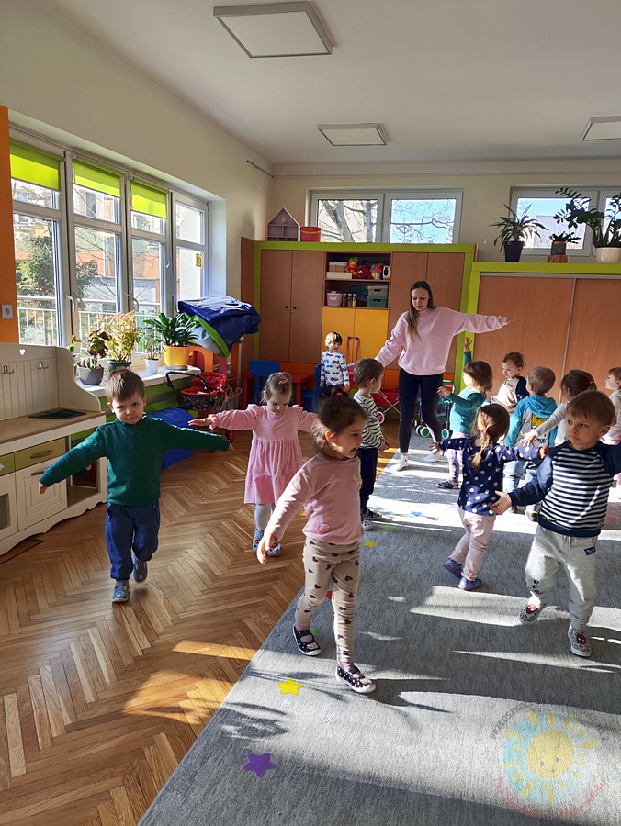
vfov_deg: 71.6
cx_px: 310
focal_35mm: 24
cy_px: 413
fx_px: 574
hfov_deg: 56.9
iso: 50
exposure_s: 1/100
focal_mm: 4.68
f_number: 1.8
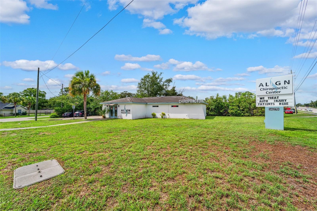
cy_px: 106
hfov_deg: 104.3
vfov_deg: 81.2
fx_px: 123
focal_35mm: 14
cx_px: 158
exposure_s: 1/200
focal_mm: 14
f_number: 7.1
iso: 80
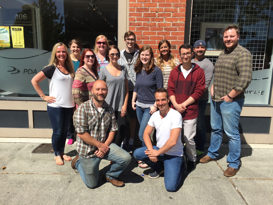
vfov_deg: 48.2
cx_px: 136
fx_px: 229
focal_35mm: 29
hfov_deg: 61.7
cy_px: 102
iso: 32
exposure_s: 1/1799
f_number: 2.2
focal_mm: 4.15
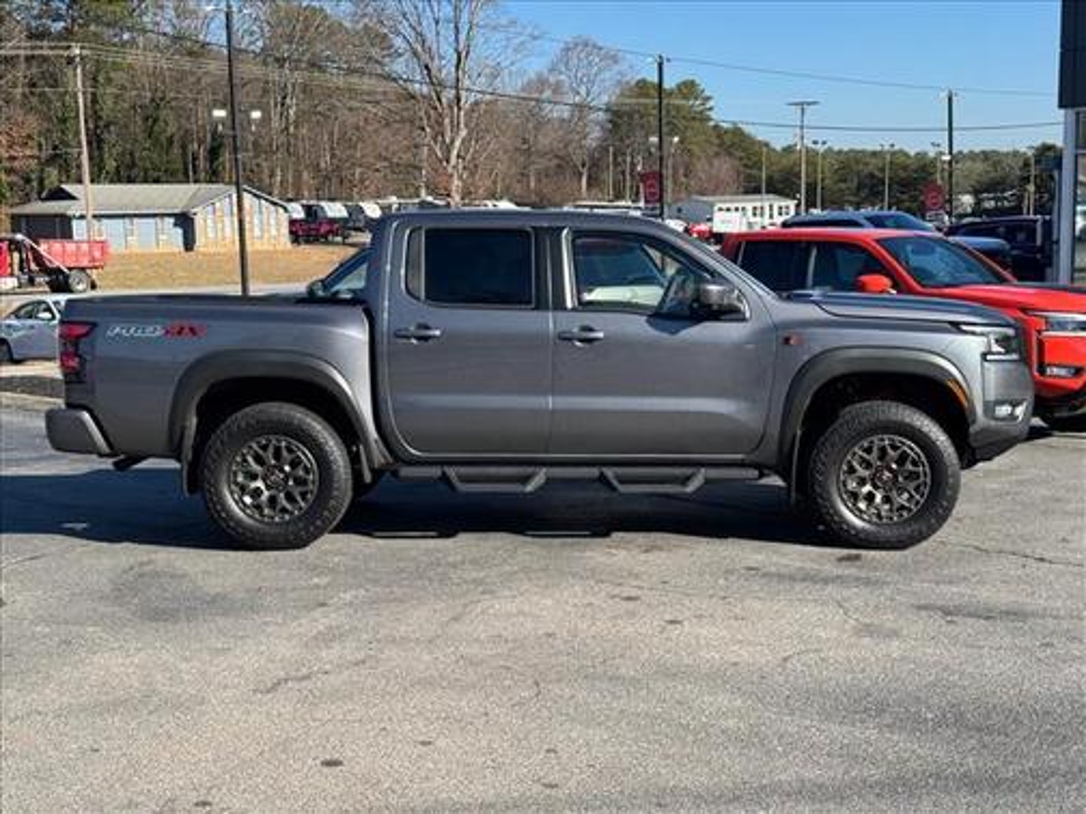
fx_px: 1506
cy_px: 407
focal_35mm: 48
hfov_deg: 39.7
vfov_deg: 30.3
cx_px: 543
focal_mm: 6.76
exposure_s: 1/2415
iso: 64
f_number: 1.78
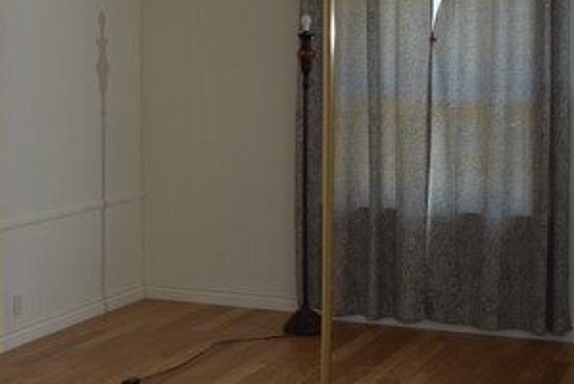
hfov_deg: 24.9
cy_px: 155
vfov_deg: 17.7
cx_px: -13
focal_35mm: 77
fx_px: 1229
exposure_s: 1/30
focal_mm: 24
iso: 250
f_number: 4
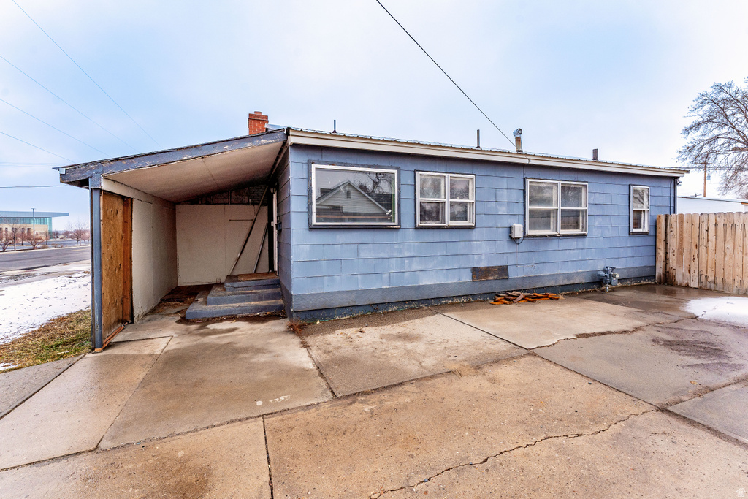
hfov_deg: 104.2
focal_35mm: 14
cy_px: 250
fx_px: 291
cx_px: 374
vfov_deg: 81.2
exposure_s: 1/250
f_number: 8
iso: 320
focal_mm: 14
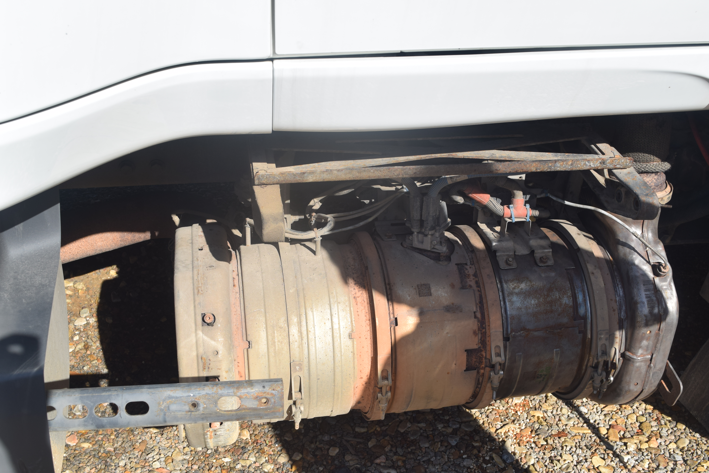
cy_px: 236
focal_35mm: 39
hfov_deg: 49.6
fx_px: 768
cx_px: 354
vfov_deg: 34.2
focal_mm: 26
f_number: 10
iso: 200
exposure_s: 1/400
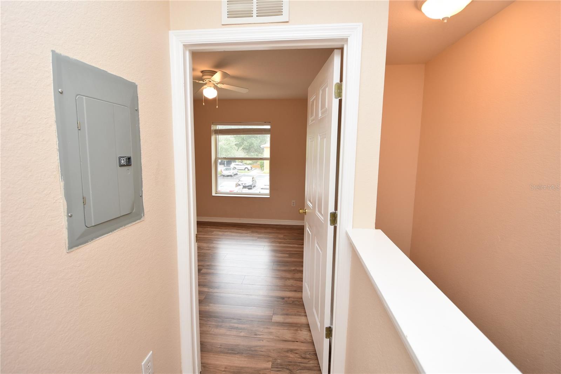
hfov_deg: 100.4
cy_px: 187
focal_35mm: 15
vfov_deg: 77.3
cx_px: 280
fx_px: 234
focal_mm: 10
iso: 320
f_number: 4
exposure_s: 1/60
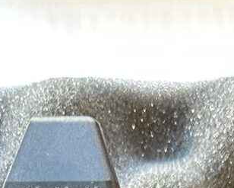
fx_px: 1123
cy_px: 784
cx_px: 128
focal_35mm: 162
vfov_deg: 7.0
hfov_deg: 11.9
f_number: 1.78
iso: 400
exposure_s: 1/60
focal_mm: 6.86
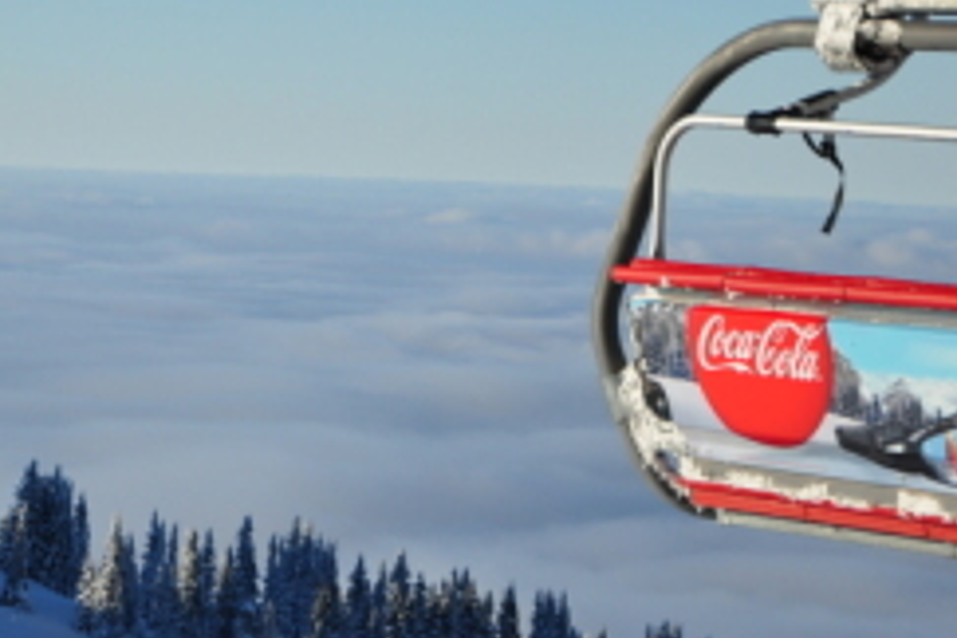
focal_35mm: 207
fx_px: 5502
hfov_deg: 9.9
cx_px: 284
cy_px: 329
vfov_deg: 6.6
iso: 200
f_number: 5.3
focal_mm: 70
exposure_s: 1/500
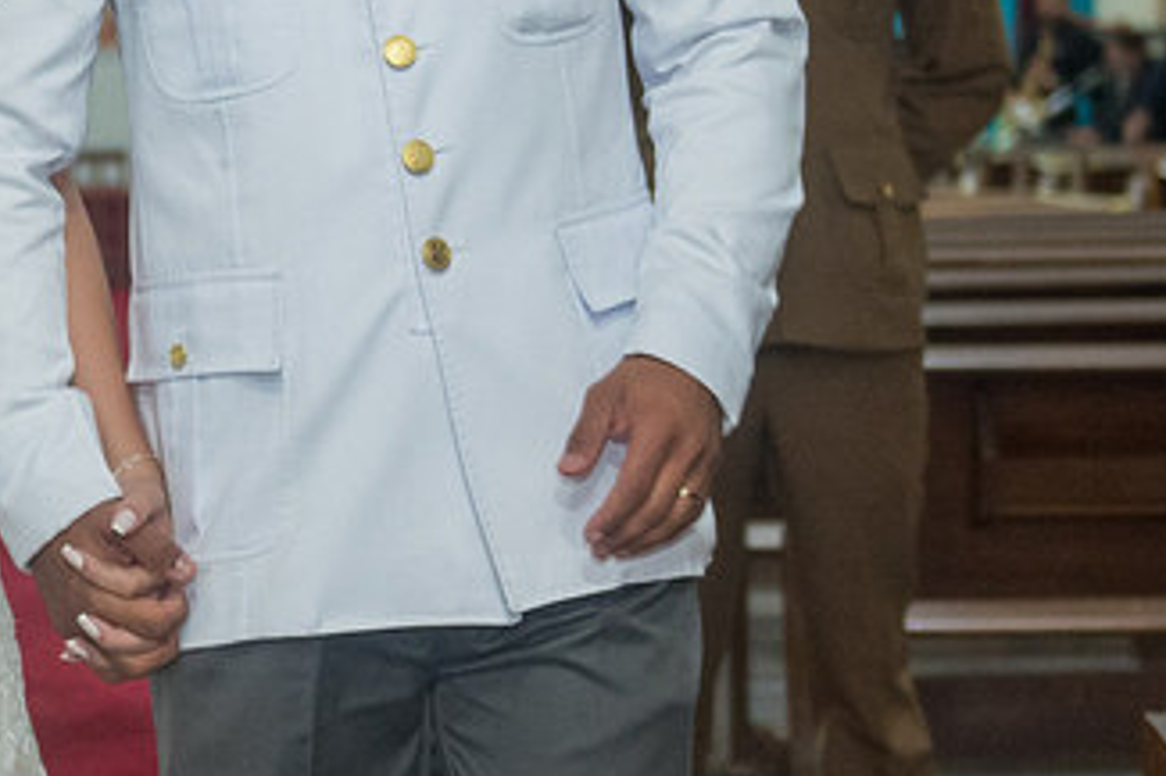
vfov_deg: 9.8
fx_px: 4532
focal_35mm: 140
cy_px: 270
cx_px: 129
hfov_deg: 14.5
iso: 1600
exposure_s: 1/125
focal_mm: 38
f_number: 2.8
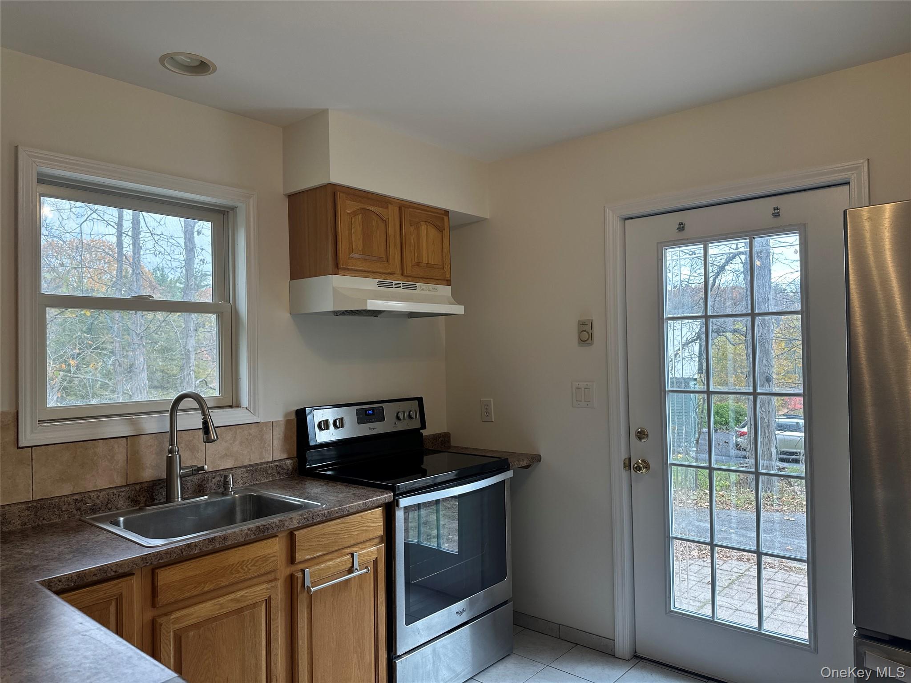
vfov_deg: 56.8
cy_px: 342
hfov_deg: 71.6
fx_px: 632
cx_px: 456
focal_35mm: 24
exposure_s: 1/144
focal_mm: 6.86
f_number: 1.78
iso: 100
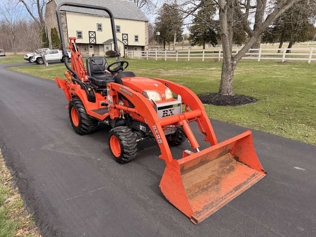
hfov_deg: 71.6
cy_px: 118
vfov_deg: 56.8
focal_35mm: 24
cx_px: 158
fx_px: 219
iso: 80
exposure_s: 1/2611
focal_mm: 6.76
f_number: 1.78
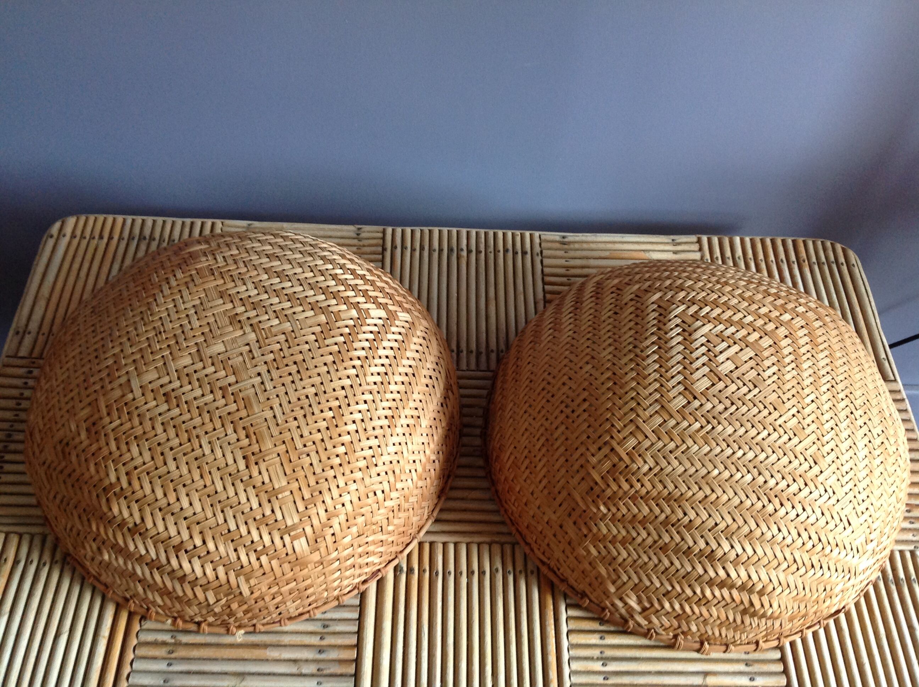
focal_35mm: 35
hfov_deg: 52.7
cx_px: 460
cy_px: 344
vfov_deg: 40.6
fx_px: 928
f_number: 2.4
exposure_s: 1/15
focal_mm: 4.28
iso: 160
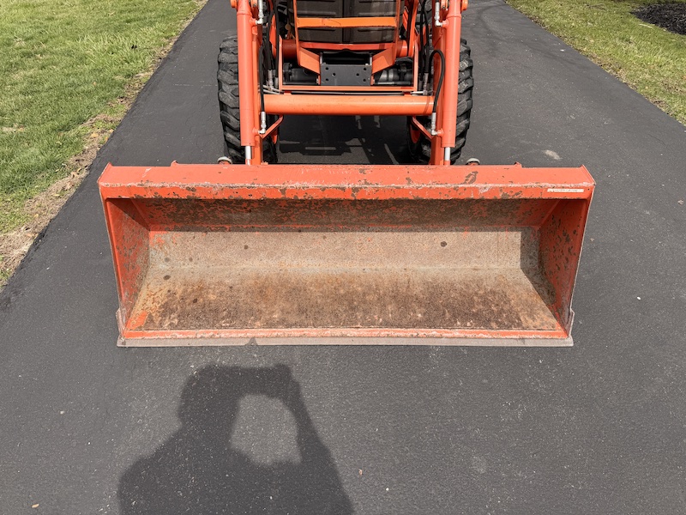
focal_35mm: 24
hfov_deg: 71.6
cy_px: 258
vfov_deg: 56.8
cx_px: 343
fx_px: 476
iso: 80
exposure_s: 1/2611
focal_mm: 6.76
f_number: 1.78
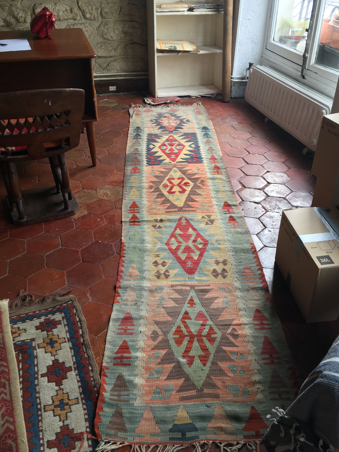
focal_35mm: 30
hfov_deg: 46.8
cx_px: 175
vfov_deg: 60.0
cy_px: 222
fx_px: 392
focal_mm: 4.15
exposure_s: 1/50
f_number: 2.2
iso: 32
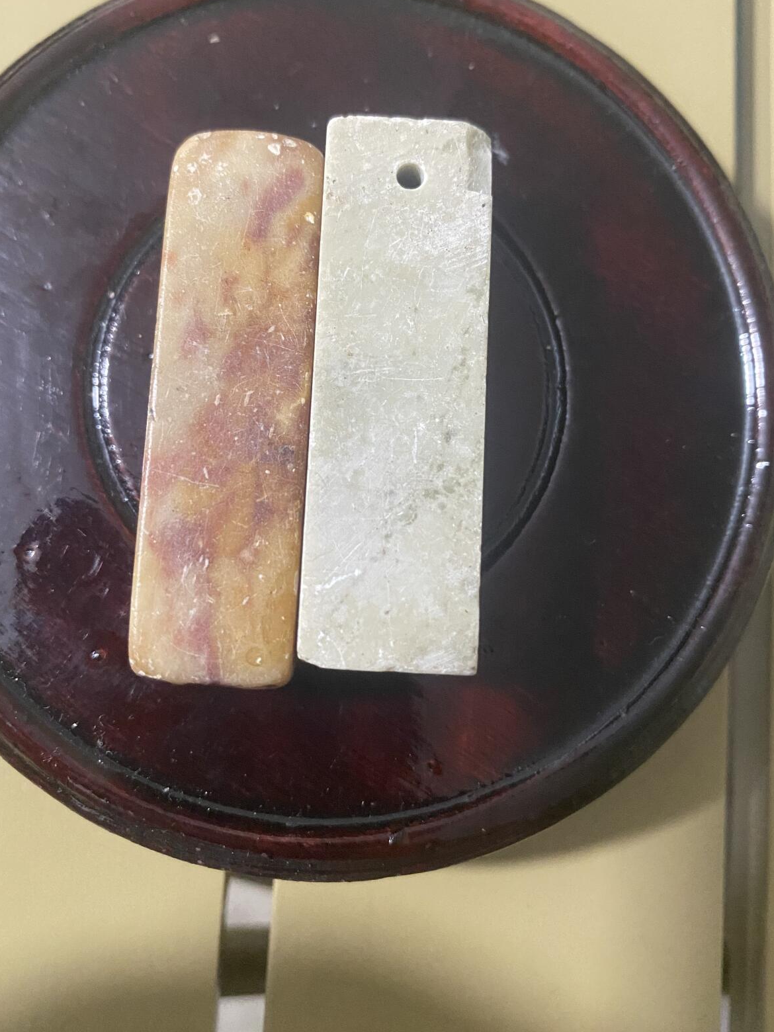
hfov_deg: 46.8
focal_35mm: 30
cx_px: 359
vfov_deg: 59.7
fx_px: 894
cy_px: 442
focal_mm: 4.25
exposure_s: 1/50
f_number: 1.8
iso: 400
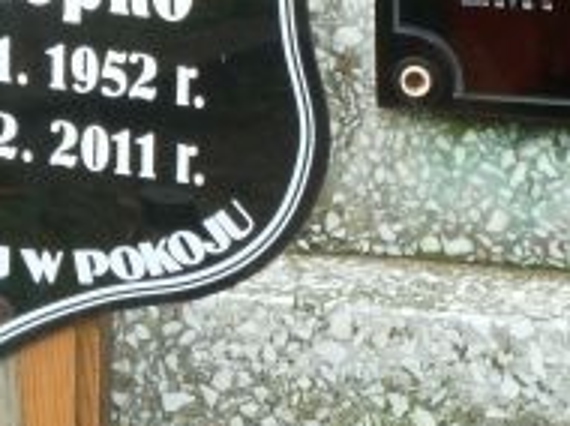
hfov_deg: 6.1
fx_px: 5328
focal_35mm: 324
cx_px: 333
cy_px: -201
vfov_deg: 4.6
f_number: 4.3
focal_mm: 15.8
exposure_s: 1/50
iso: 200
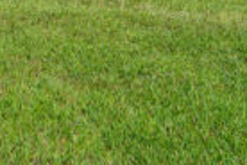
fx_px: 597
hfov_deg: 21.1
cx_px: -81
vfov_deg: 13.5
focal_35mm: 87
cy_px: -164
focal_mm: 20
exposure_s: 1/250
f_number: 11
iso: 200
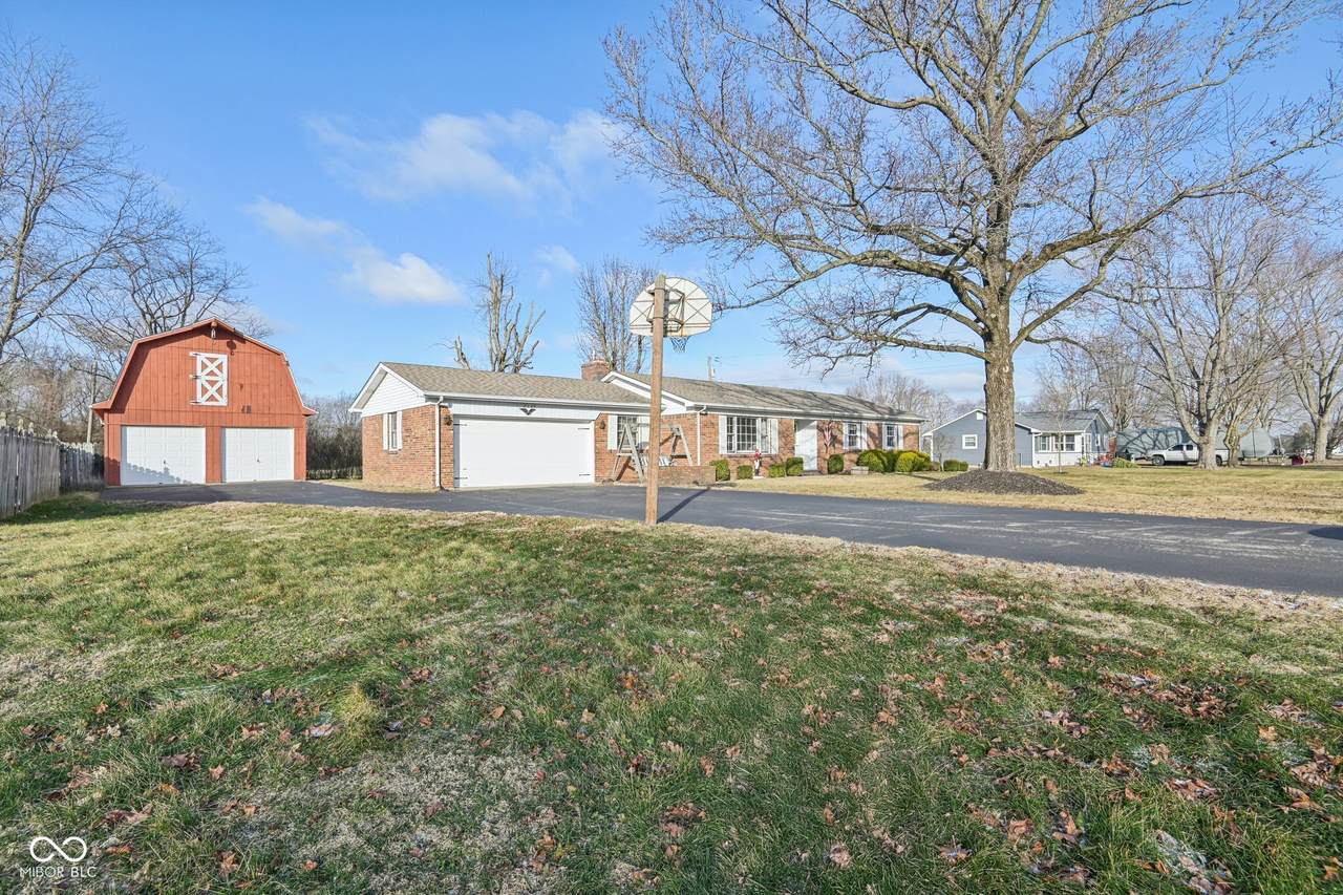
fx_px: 597
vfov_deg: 73.7
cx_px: 672
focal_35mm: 16
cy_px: 448
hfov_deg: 96.7
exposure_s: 1/200
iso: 100
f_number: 8
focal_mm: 16
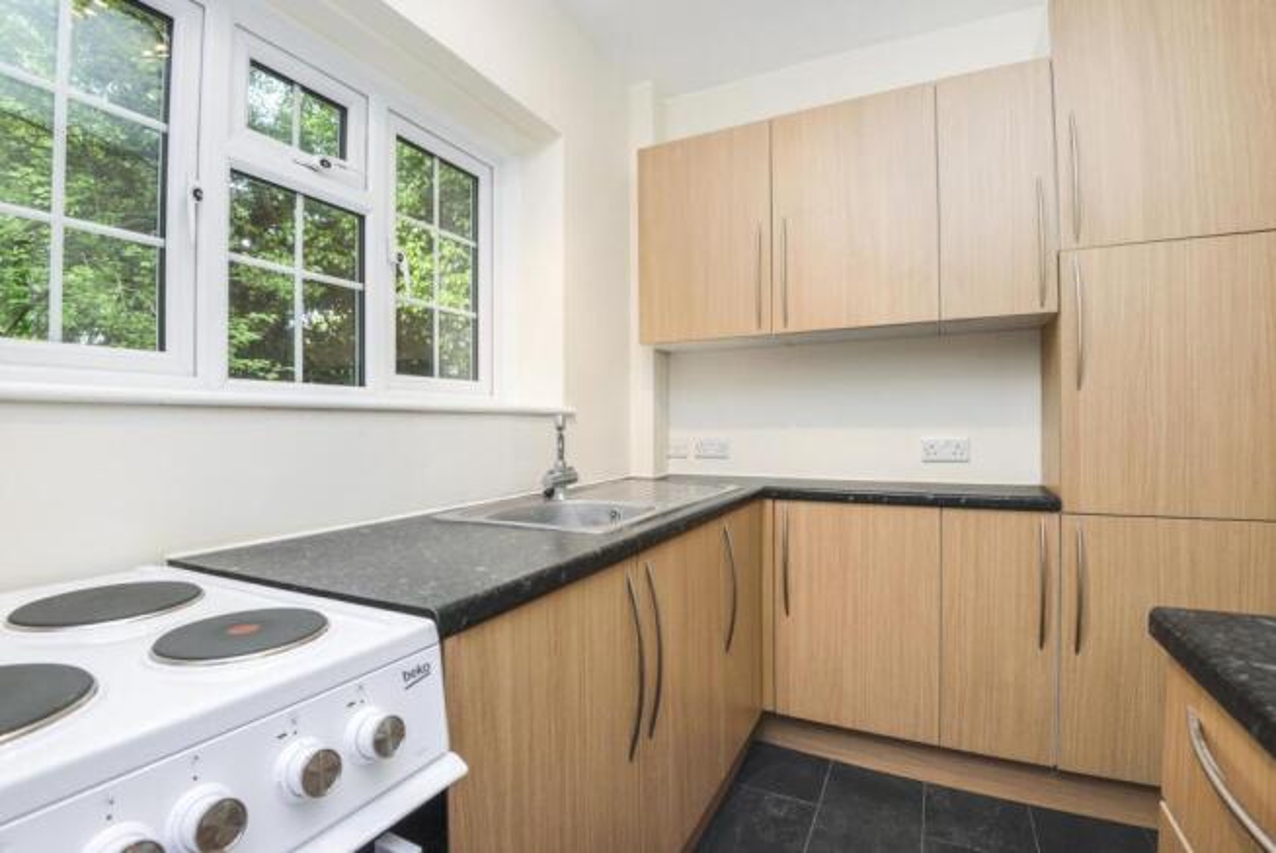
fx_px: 567
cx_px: 638
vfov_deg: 73.8
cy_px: 426
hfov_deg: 96.7
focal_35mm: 16
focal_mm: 16
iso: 800
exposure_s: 1/60
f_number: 9
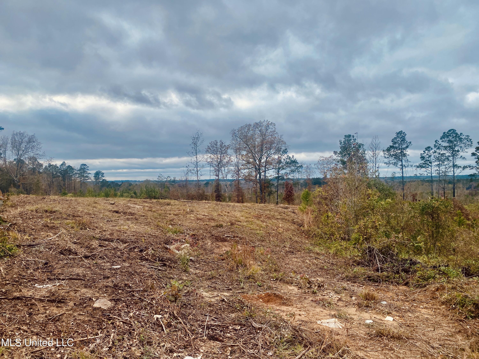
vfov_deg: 53.1
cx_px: 240
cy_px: 180
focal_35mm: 26
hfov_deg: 67.3
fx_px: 360
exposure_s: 1/1678
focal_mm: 4.25
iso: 32
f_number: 1.8
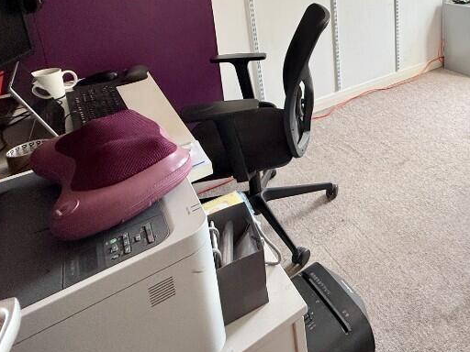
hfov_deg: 54.3
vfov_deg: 43.6
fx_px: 380
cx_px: 433
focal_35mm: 28
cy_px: 11
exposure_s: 1/122
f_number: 2.2
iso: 64
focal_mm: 2.22
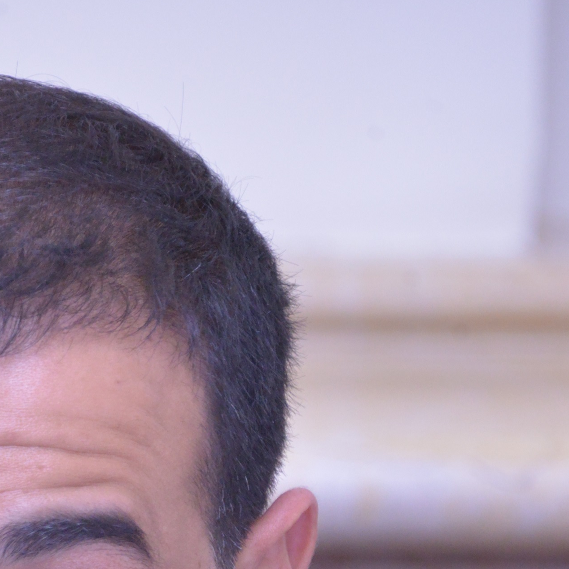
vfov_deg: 2.6
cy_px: 900
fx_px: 12664
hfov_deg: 2.6
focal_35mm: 681
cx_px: 18
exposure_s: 1/250
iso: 3200
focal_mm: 230
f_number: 7.1
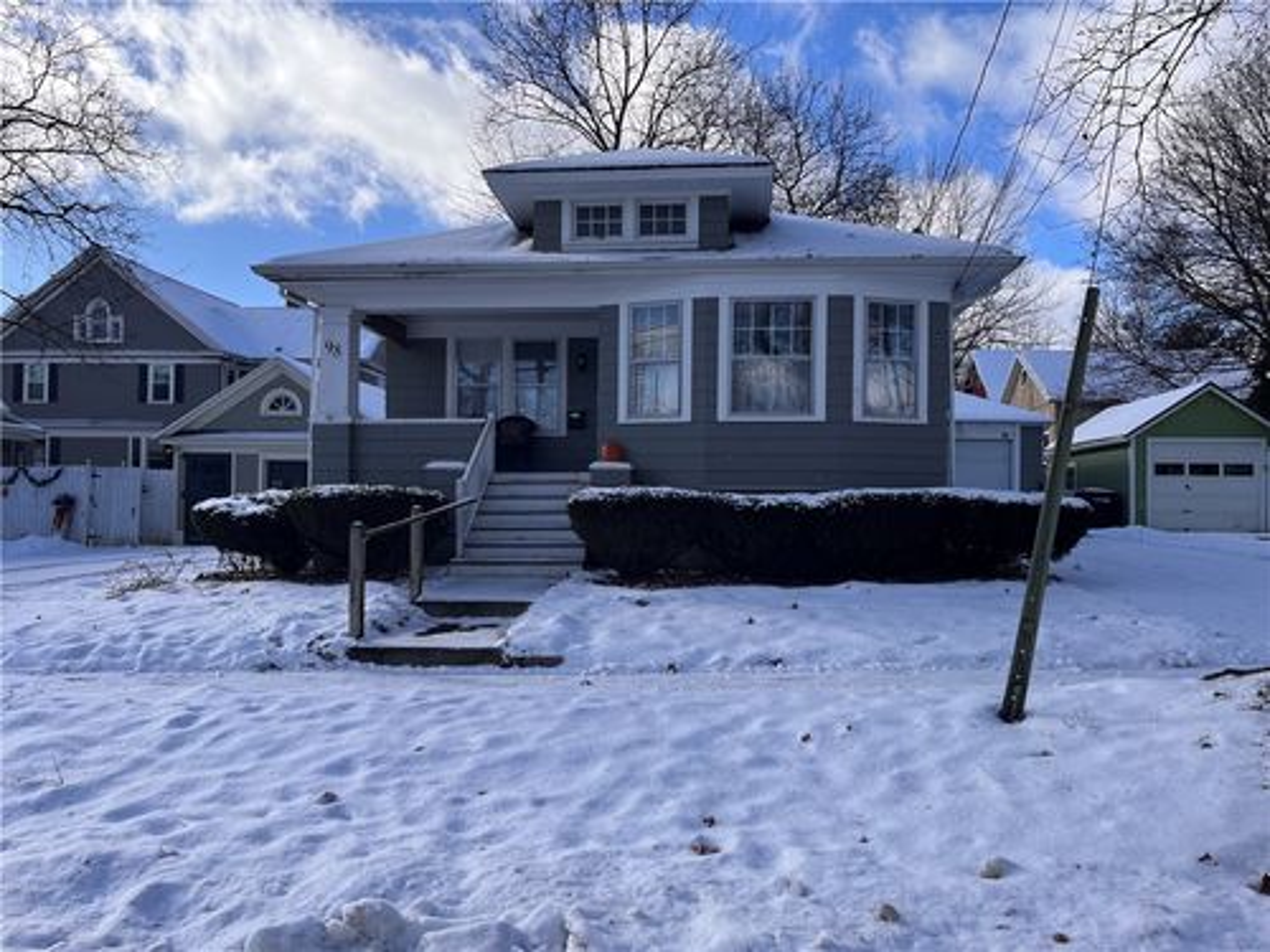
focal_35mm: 26
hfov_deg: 67.3
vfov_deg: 53.1
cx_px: 635
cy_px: 476
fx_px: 954
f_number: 1.6
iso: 50
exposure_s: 1/2899
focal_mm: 5.1
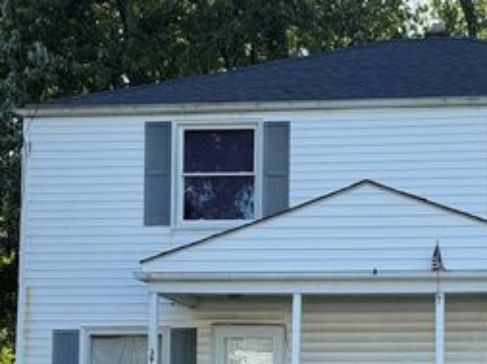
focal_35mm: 95
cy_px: 328
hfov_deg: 20.4
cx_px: 404
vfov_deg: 15.3
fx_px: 1335
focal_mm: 6.76
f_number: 1.78
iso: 80
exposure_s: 1/1429
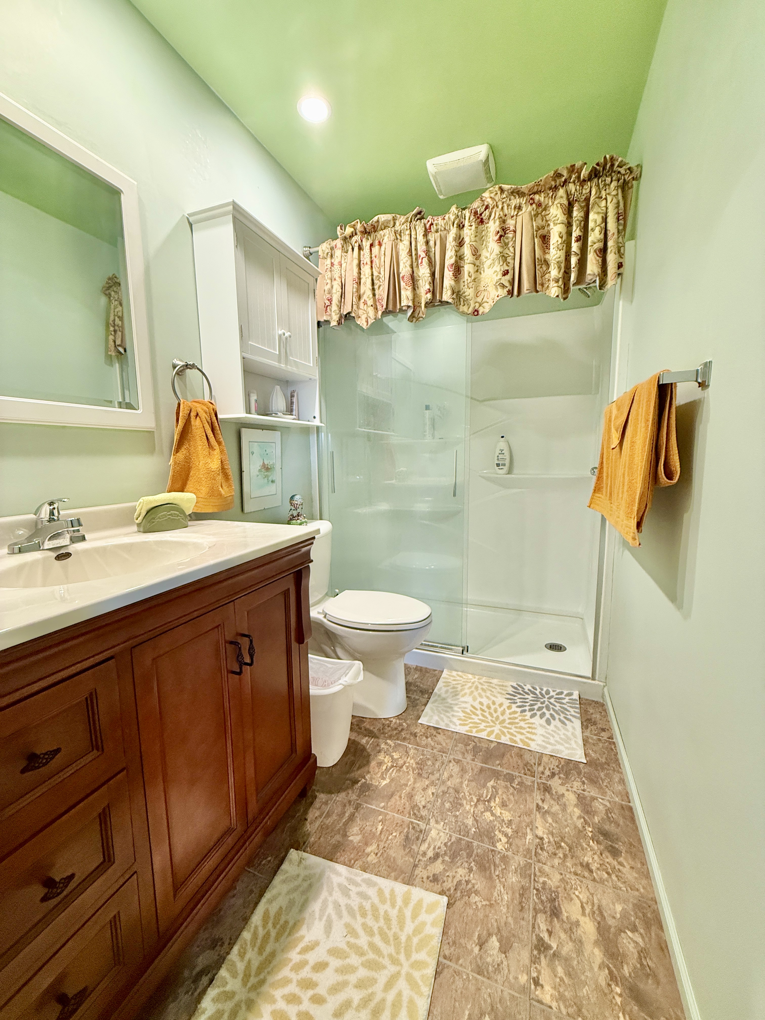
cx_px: 382
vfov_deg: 102.1
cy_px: 510
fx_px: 413
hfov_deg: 85.7
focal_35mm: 14
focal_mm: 2.22
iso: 250
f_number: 2.2
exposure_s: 1/60
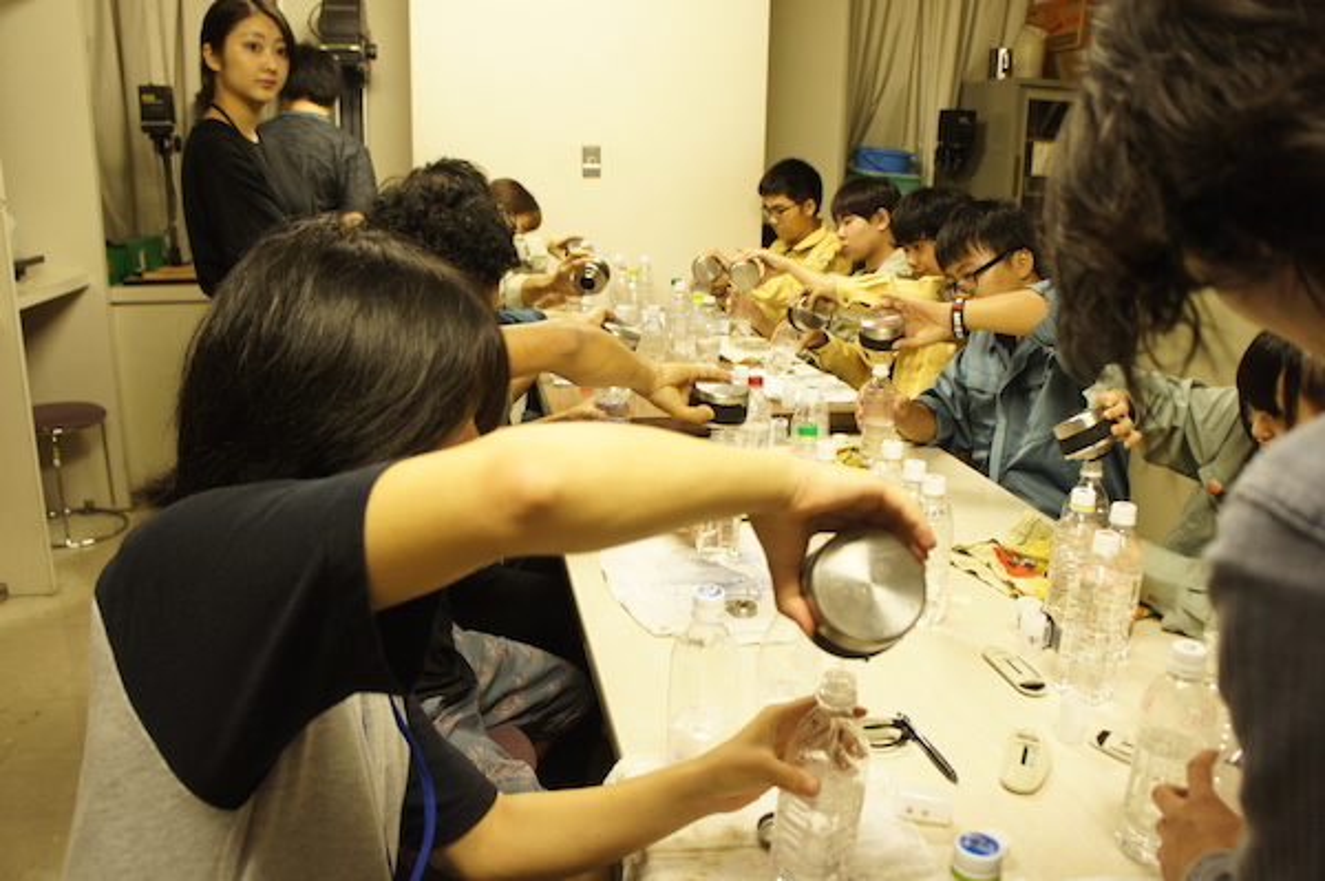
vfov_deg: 47.9
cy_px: 440
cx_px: 662
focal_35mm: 27
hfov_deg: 67.4
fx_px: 993
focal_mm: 18
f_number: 4
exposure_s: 1/30
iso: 800
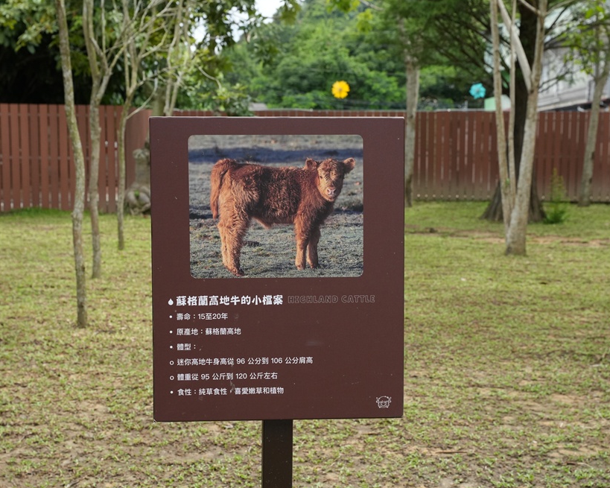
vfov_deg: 24.8
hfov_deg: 30.8
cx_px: 296
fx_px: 1107
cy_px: 251
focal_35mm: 61
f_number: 8
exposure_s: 1/2000
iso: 2000
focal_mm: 52.3
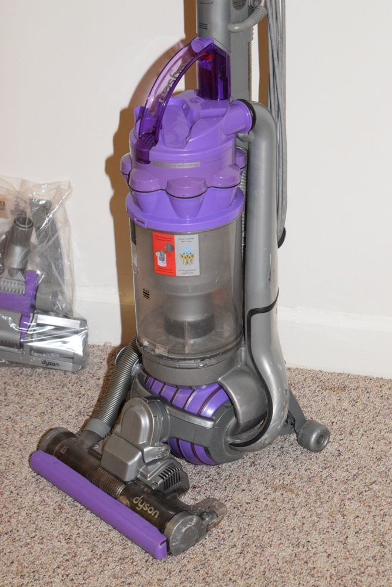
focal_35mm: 82
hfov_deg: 16.6
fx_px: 1347
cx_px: 196
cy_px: 294
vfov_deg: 24.6
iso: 3200
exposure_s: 1/60
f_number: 5.6
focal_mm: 55
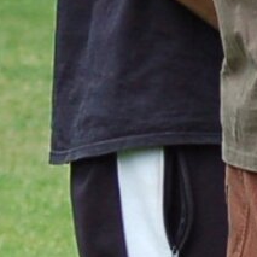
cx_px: 836
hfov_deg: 1.9
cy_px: 22
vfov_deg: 1.9
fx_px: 7736
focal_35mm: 921
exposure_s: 1/1000
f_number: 4
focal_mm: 70
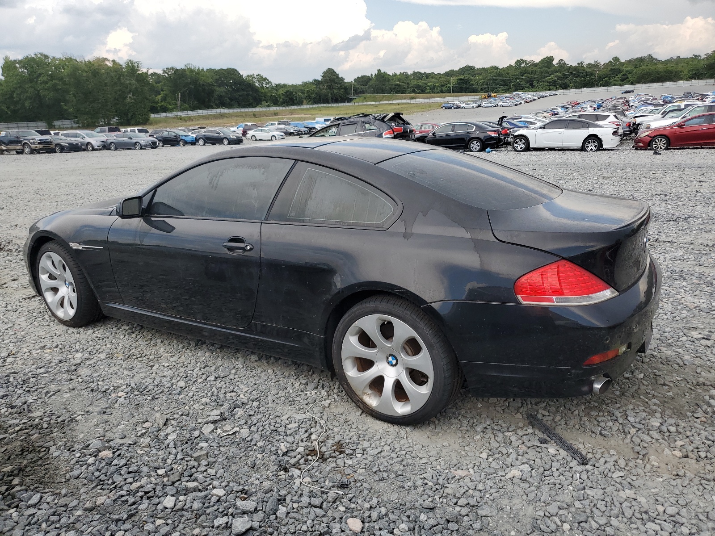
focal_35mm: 26
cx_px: 358
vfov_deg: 53.1
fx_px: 537
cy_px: 268
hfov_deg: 67.3
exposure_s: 1/1429
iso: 50
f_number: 1.5
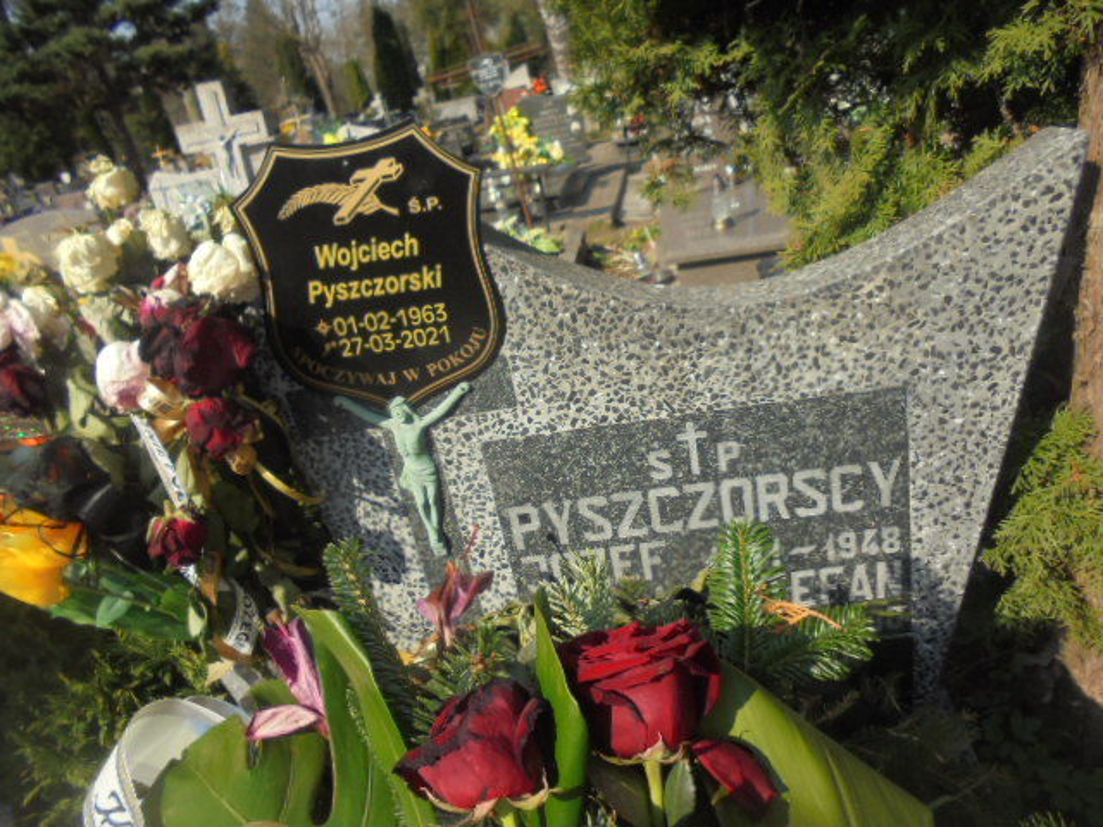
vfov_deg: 53.1
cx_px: 552
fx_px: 828
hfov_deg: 67.3
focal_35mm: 26
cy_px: 414
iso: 100
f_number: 3.5
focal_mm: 4.6
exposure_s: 1/640
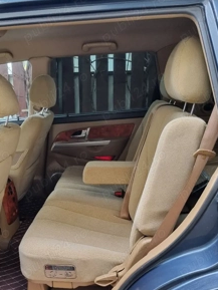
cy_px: 187
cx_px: 75
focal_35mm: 36
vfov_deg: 50.7
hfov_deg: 39.3
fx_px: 302
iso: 250
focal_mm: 5.4
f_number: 1.8
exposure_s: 1/100
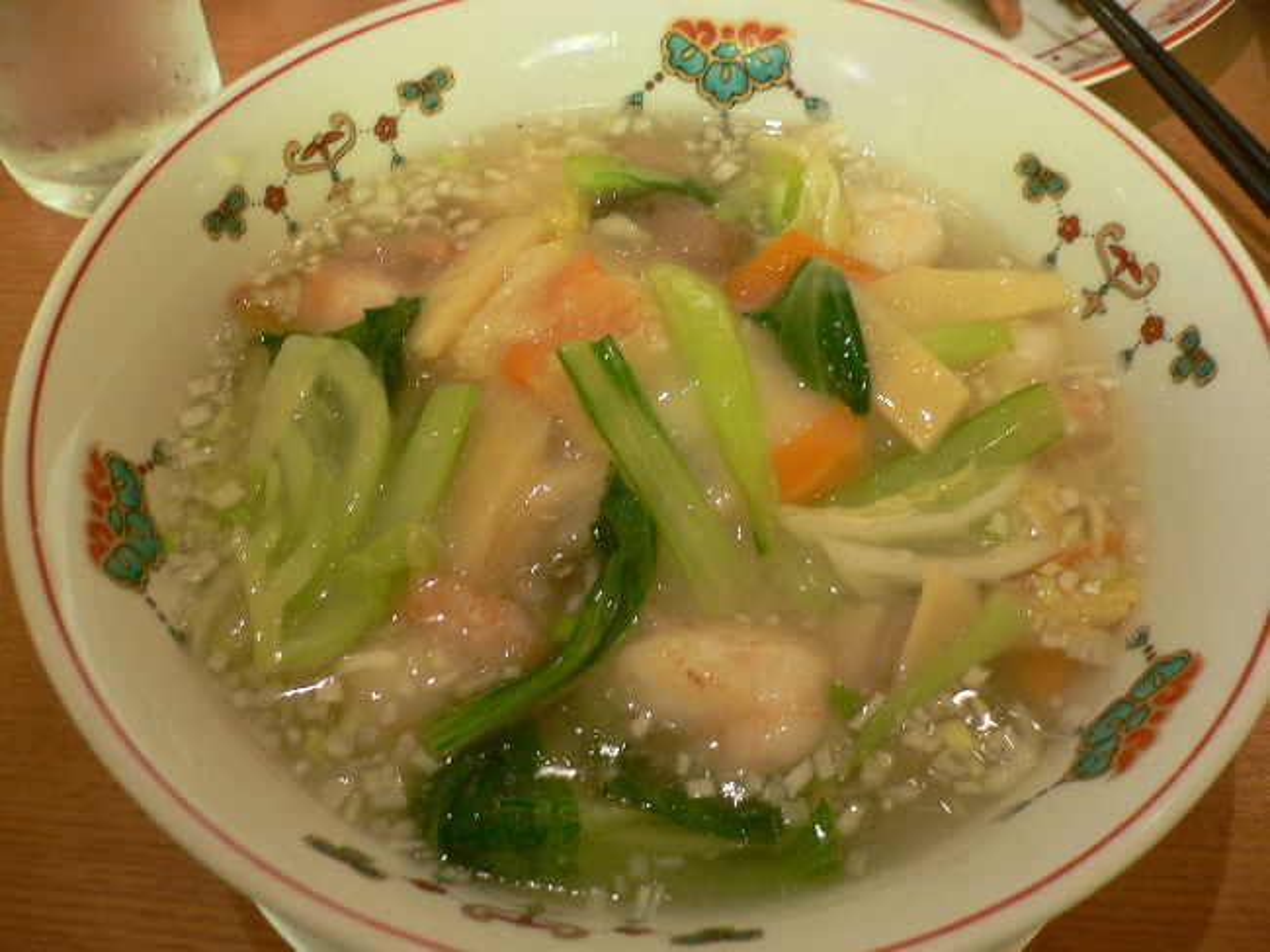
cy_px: 476
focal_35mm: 35
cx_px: 635
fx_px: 1284
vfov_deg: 40.7
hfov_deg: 52.6
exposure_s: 1/25
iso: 100
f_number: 2.8
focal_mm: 5.8
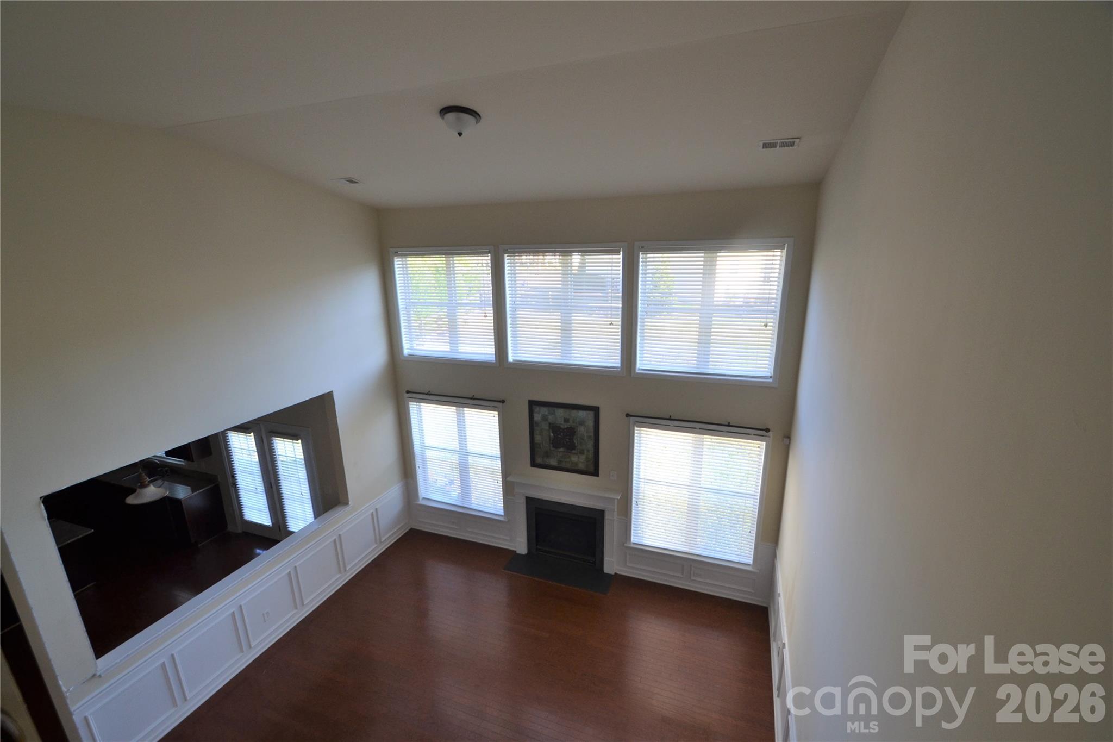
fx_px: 464
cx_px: 556
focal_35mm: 15
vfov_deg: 77.3
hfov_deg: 100.4
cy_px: 371
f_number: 5
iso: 400
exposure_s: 1/100
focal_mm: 10
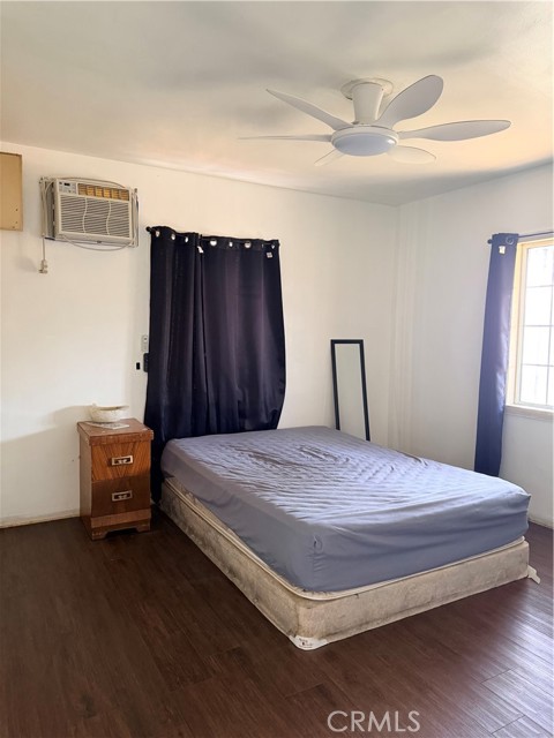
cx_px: 277
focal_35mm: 24
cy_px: 369
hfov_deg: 56.8
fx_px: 512
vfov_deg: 71.6
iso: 500
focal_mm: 6.76
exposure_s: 1/60
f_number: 1.78
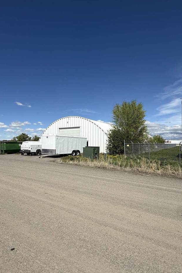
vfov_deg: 84.0
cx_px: 87
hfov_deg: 61.9
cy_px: 138
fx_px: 152
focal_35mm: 20
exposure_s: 1/5155
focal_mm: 2.22
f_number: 2.2
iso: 50
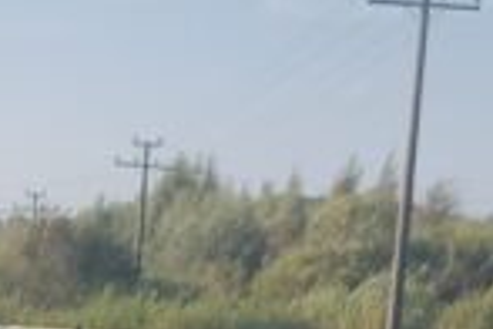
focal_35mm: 167
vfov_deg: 7.1
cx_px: -84
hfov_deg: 12.1
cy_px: 1061
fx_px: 2287
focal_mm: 6.18
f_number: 1.65
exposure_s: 1/1081
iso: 50
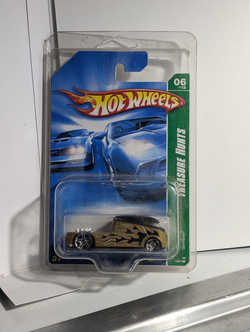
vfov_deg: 38.9
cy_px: 166
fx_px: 471
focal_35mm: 49
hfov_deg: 29.7
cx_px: 125
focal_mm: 6.9
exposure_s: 1/38.7
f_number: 1.68
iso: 96
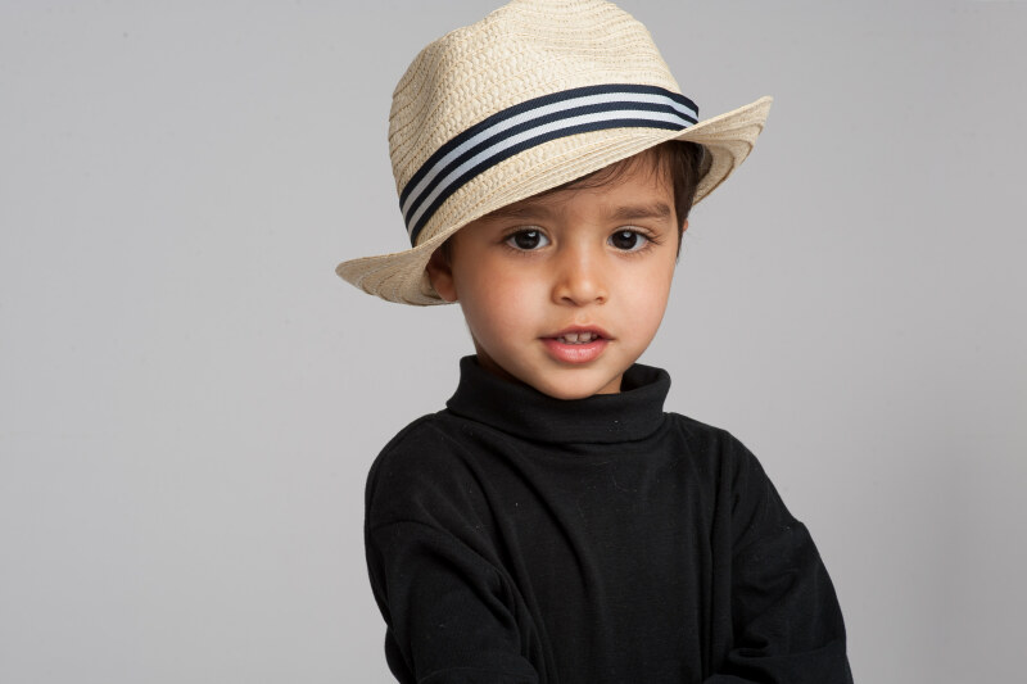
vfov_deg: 16.1
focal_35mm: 85
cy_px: 342
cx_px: 514
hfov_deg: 23.9
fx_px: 2424
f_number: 13
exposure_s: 1/125
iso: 100
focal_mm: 85
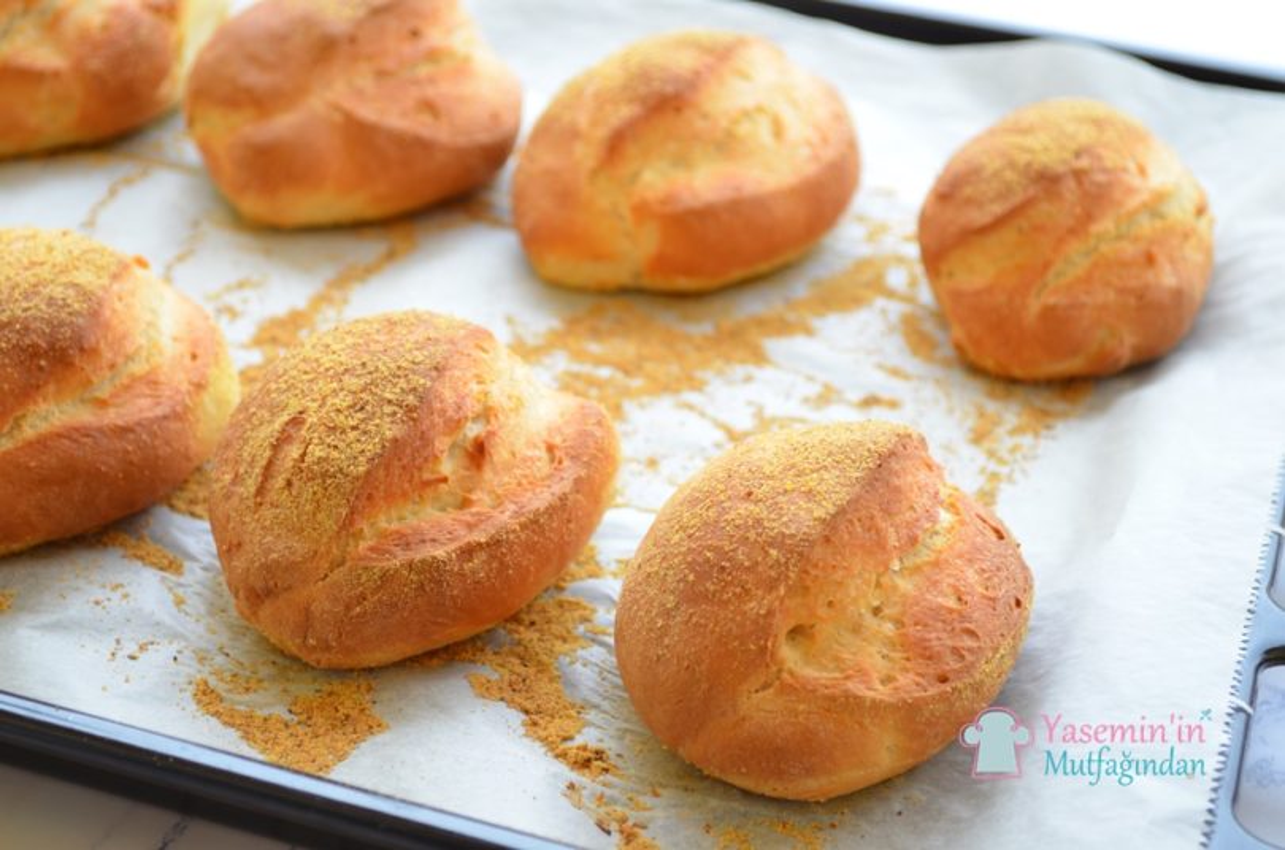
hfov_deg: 29.9
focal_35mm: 68
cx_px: 642
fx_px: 2404
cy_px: 425
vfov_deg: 20.1
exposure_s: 1/60
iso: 400
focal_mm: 45
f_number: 7.1
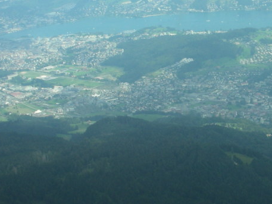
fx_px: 810
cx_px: 210
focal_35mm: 103
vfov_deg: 14.3
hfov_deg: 18.9
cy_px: 48
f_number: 3.5
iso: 50
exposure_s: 1/304
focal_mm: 7.7
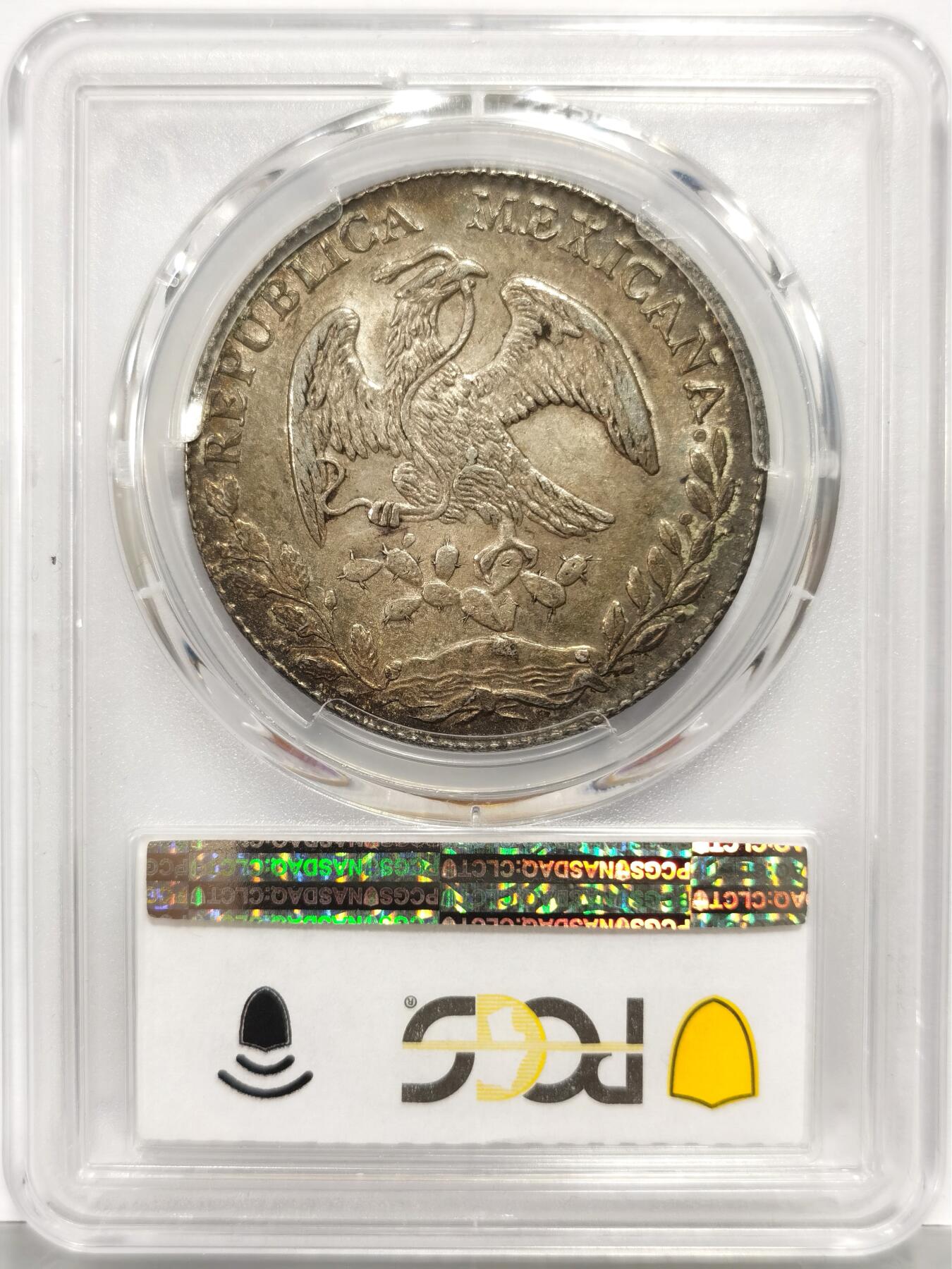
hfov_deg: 27.0
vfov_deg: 35.5
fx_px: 1980
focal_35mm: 54
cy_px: 634
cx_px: 476
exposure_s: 1/100
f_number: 16
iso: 160
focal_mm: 5.56
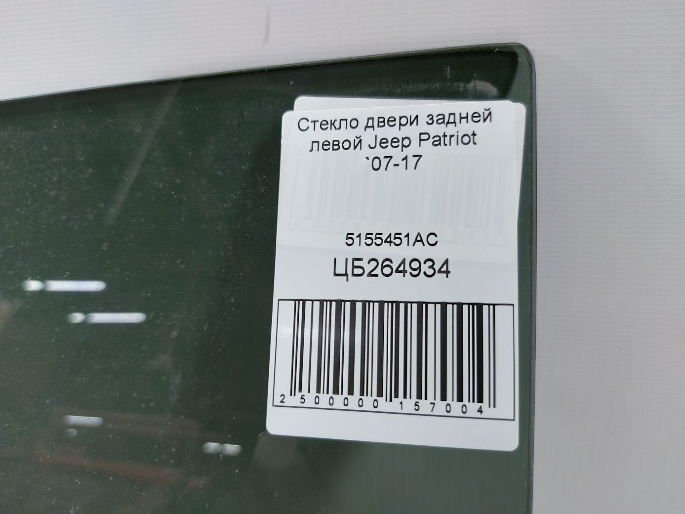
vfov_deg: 56.8
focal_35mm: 24
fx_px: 475
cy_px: 257
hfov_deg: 71.6
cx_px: 342
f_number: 1.8
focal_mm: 5.23
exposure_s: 1/50
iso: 64
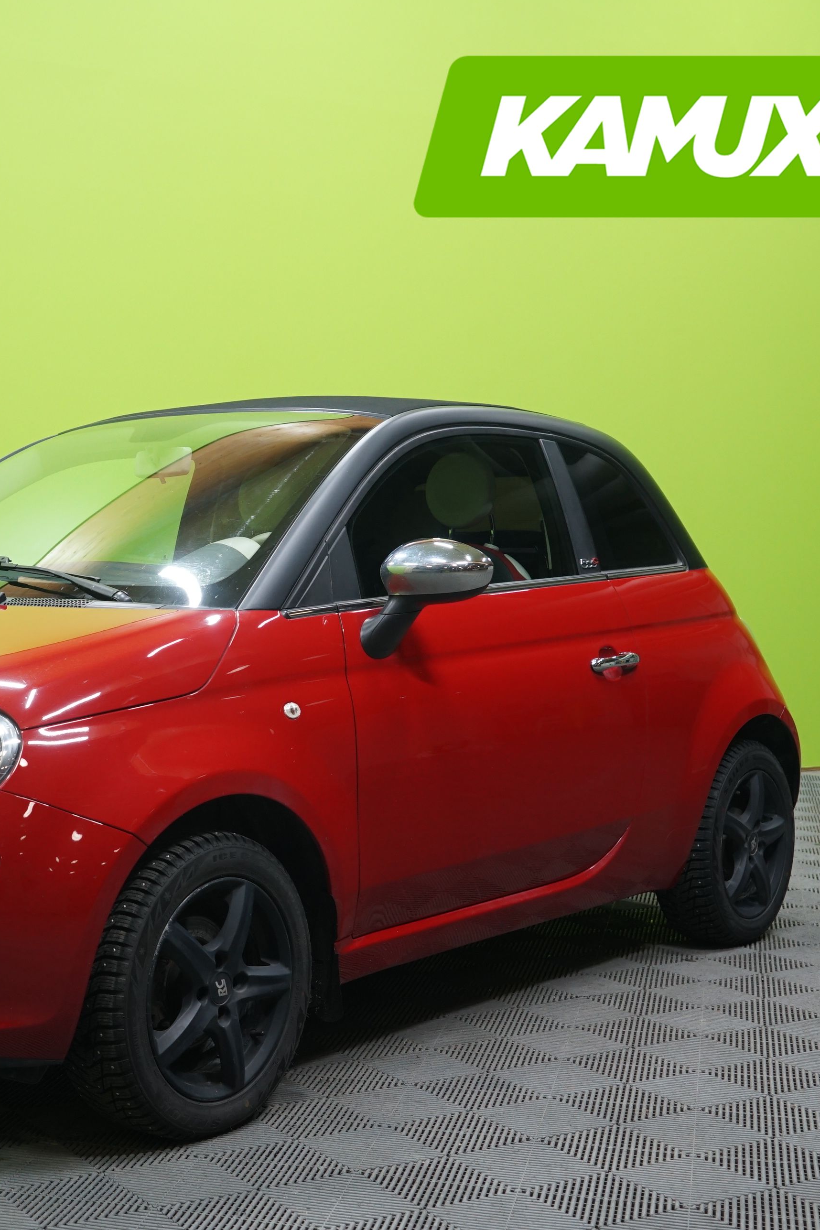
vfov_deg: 38.2
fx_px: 1777
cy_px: 623
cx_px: 177
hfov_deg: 25.6
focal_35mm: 52
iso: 800
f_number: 4.5
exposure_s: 1/20
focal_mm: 34
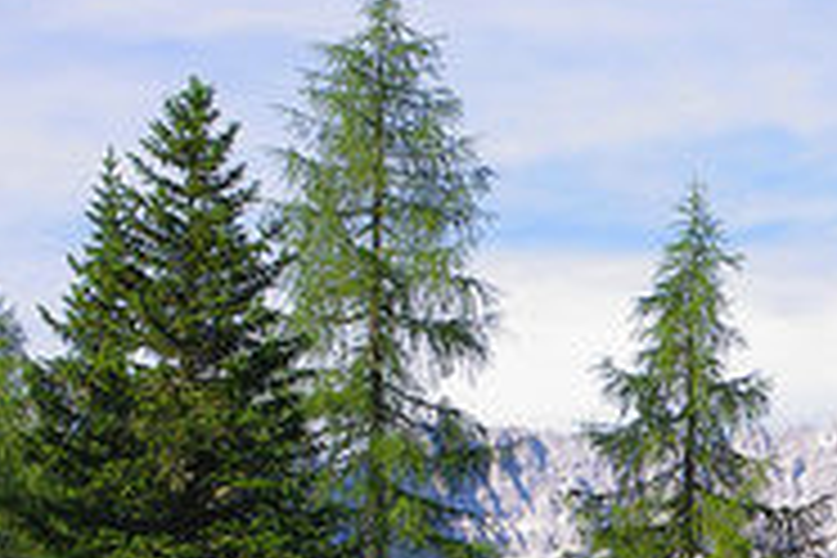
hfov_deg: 10.3
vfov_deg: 7.0
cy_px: 875
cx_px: 1166
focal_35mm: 194
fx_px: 4510
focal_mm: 40
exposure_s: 1/180
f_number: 6.7
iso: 100
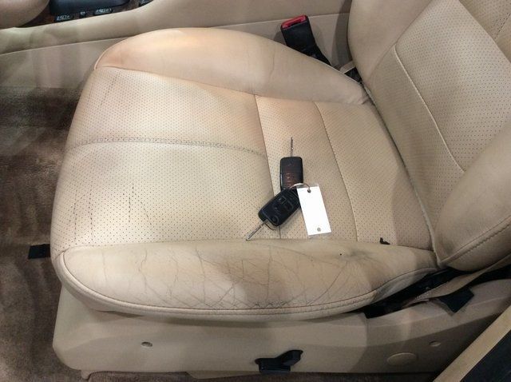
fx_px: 472
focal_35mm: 32
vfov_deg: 44.1
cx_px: 256
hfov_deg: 56.9
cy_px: 191
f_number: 2.4
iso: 100
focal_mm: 3.3
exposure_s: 1/24
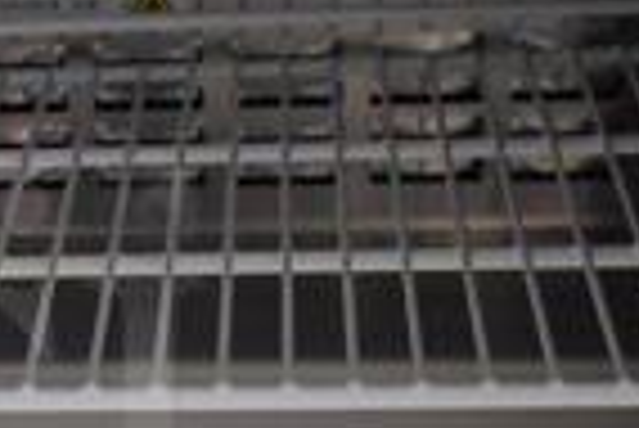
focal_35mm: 142
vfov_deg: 9.6
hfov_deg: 14.0
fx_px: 2523
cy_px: 387
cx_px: -117
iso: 3200
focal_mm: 22
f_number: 3.8
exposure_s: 1/125
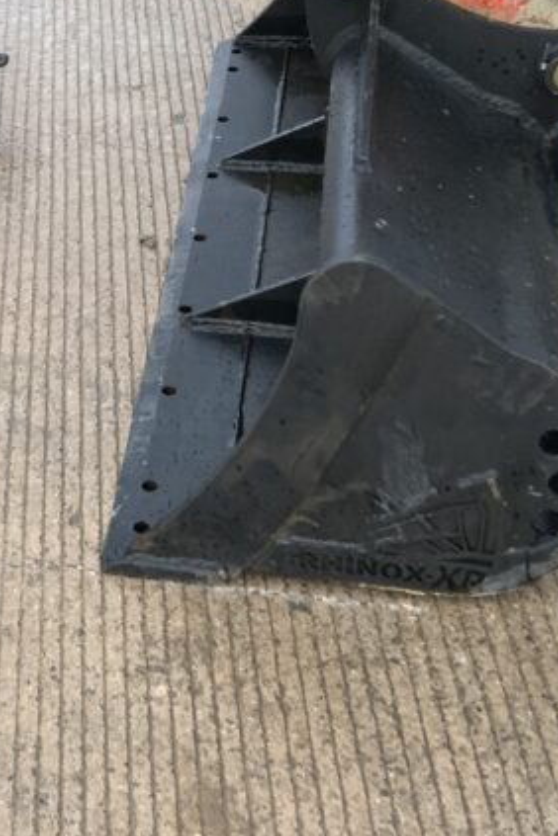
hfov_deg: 18.3
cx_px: 42
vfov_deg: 26.8
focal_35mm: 73
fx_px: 1697
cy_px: 83
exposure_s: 1/283
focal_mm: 3
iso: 16
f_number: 1.8
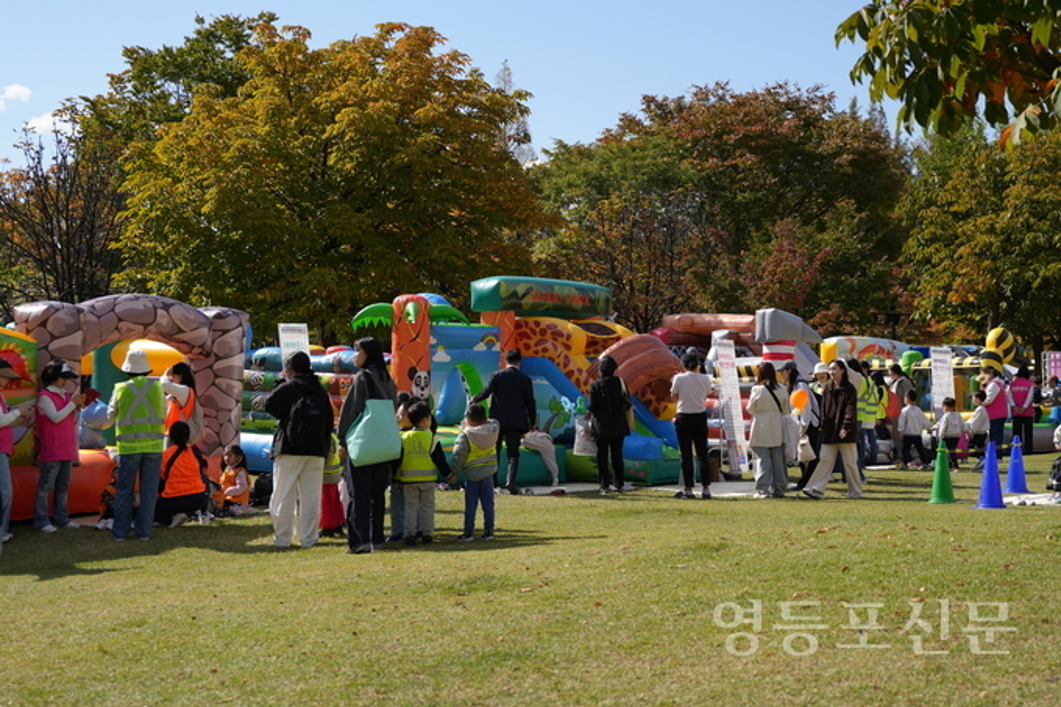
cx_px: 530
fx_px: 1709
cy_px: 354
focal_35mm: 58
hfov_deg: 34.5
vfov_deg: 23.4
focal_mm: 39
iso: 100
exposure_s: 1/2000
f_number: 2.8
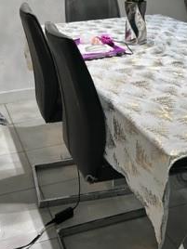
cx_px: 117
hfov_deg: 23.6
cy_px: -46
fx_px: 447
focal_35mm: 62
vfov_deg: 27.6
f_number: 1.5
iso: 80
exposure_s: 1/120
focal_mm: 5.7
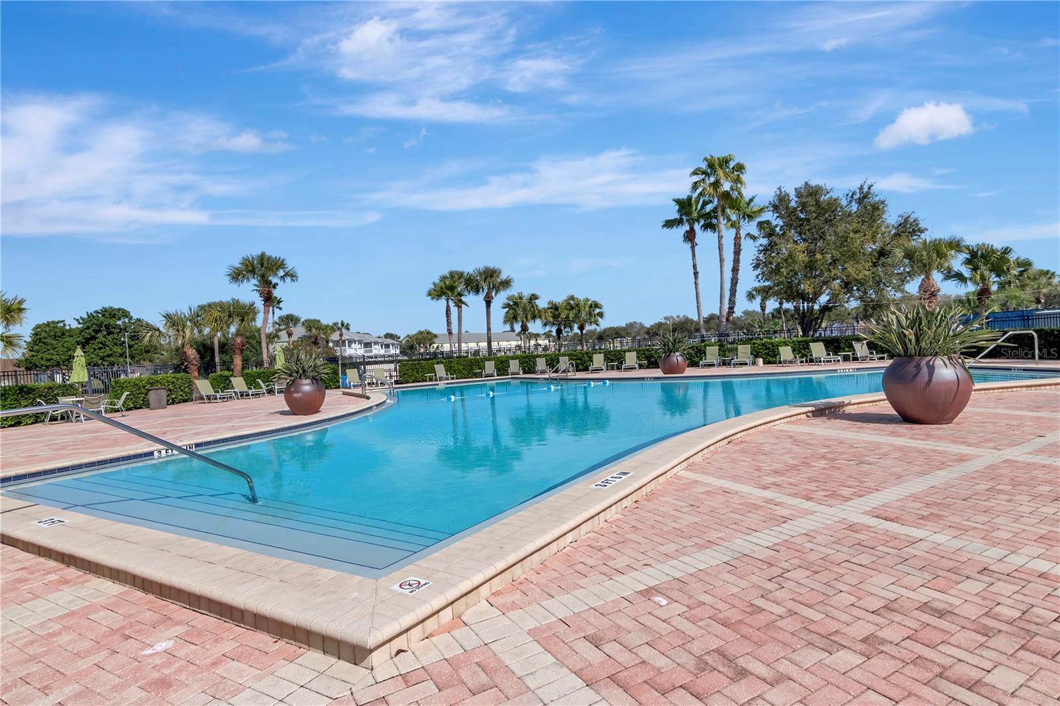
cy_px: 353
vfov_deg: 72.0
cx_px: 530
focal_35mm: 16
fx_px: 486
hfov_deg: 95.0
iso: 500
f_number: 7.1
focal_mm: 11
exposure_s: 1/2000
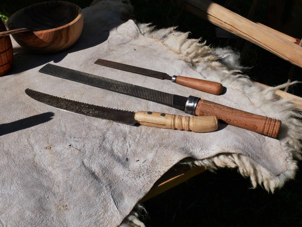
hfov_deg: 46.8
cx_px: 151
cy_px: 114
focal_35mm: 40
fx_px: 349
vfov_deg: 36.0
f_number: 14
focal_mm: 20
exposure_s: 1/400
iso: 200
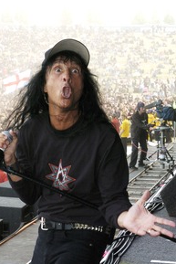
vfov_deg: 27.7
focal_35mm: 73
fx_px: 532
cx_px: 67
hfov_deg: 18.7
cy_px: 174
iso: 400
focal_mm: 35
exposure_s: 1/160
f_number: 7.1
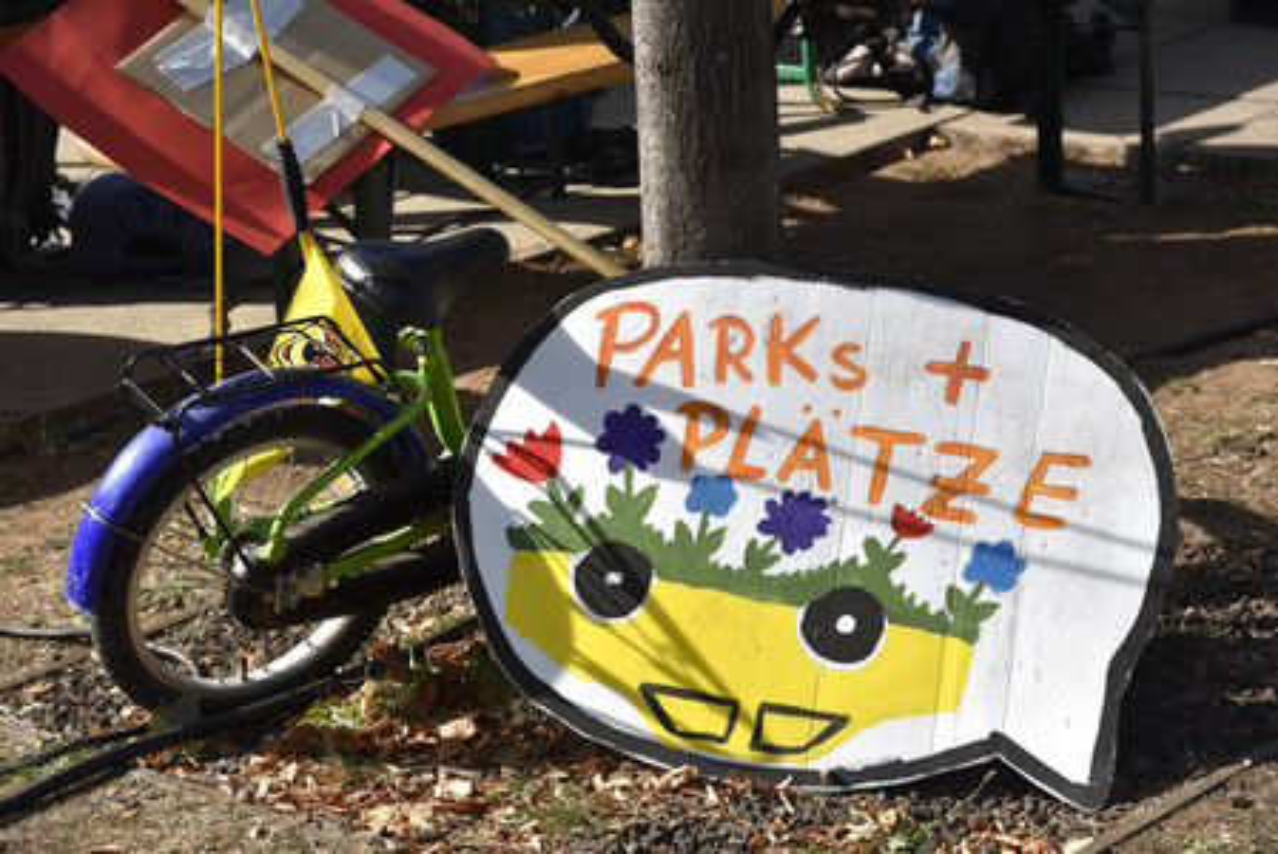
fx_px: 3375
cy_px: 427
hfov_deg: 21.4
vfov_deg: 14.4
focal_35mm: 95
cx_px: 639
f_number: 9
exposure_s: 1/320
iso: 200
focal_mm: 95
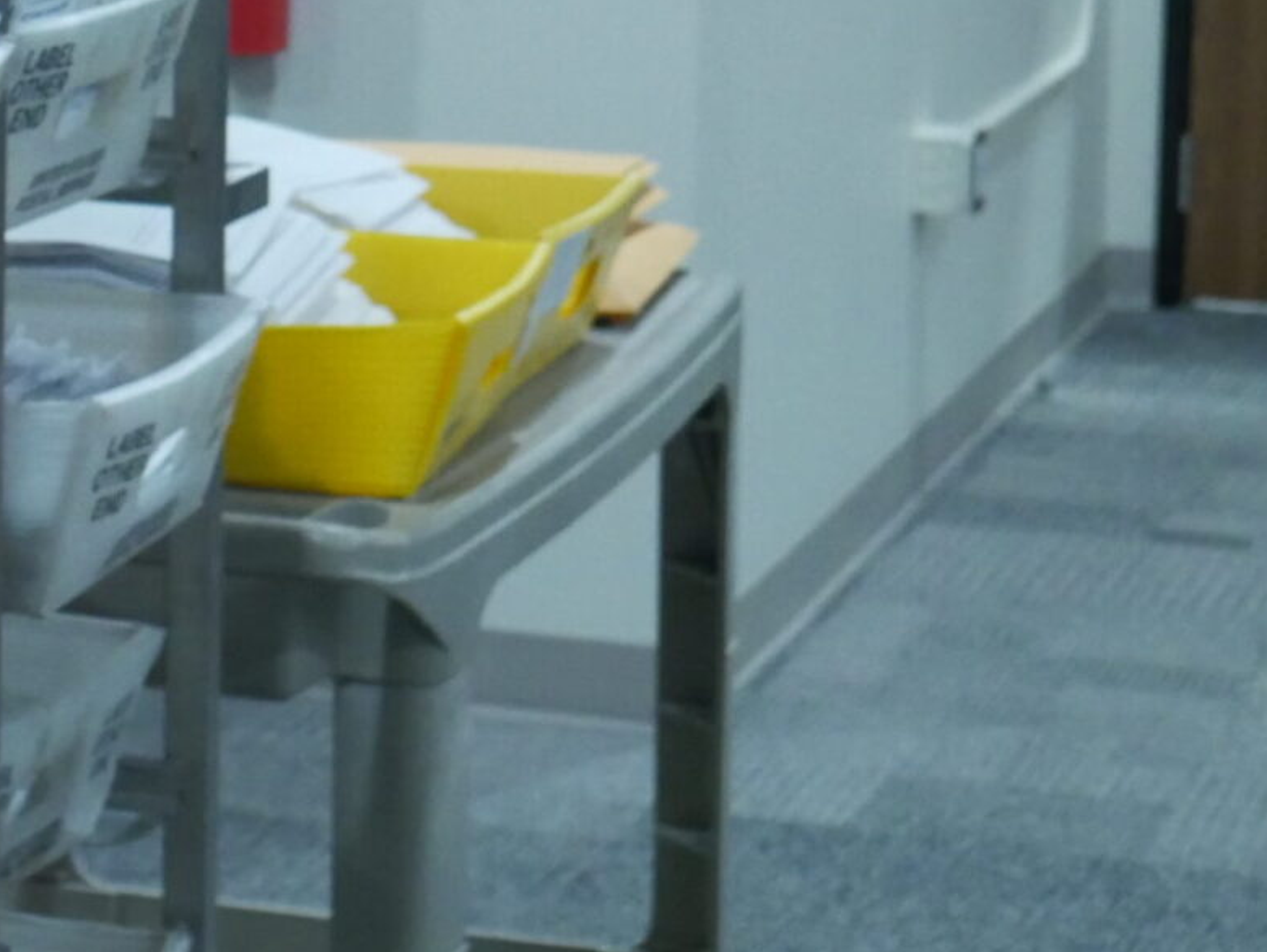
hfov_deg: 13.4
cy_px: -81
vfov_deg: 10.3
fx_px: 5236
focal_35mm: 143
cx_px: -252
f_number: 5.4
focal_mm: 29
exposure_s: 1/50
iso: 3200
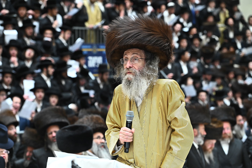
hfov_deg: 16.8
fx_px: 854
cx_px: 126
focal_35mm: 122
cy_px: 84
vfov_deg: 11.2
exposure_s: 1/250
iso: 2000
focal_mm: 122
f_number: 5
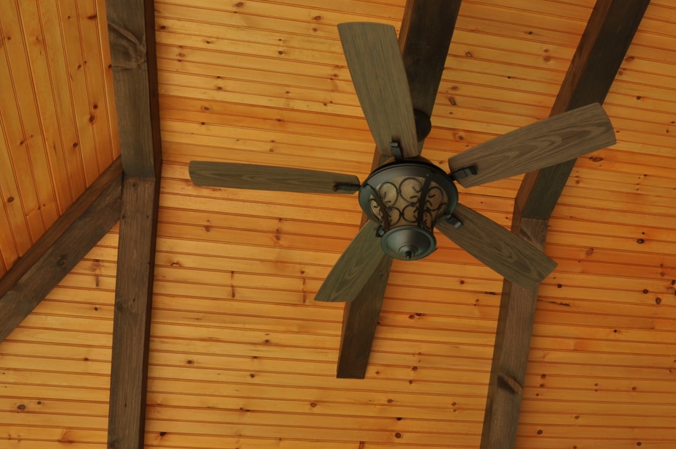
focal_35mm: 44
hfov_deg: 43.0
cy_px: 186
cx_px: 513
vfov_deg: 30.4
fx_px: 825
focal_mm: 18
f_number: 3.5
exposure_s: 1/200
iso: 200
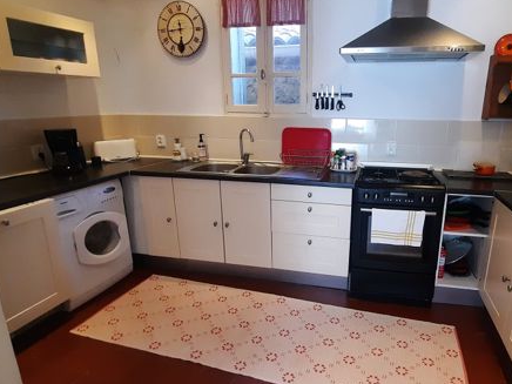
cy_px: 189
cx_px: 313
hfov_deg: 77.9
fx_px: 311
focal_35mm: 21
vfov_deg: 63.4
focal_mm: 1.74
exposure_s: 1/50
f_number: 2.2
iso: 200
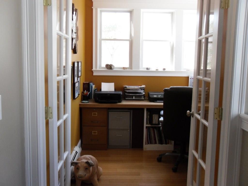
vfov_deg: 32.2
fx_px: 322
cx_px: 124
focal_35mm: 45
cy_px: 93
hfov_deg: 42.1
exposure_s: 1/45
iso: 200
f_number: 3.5
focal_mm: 6.3
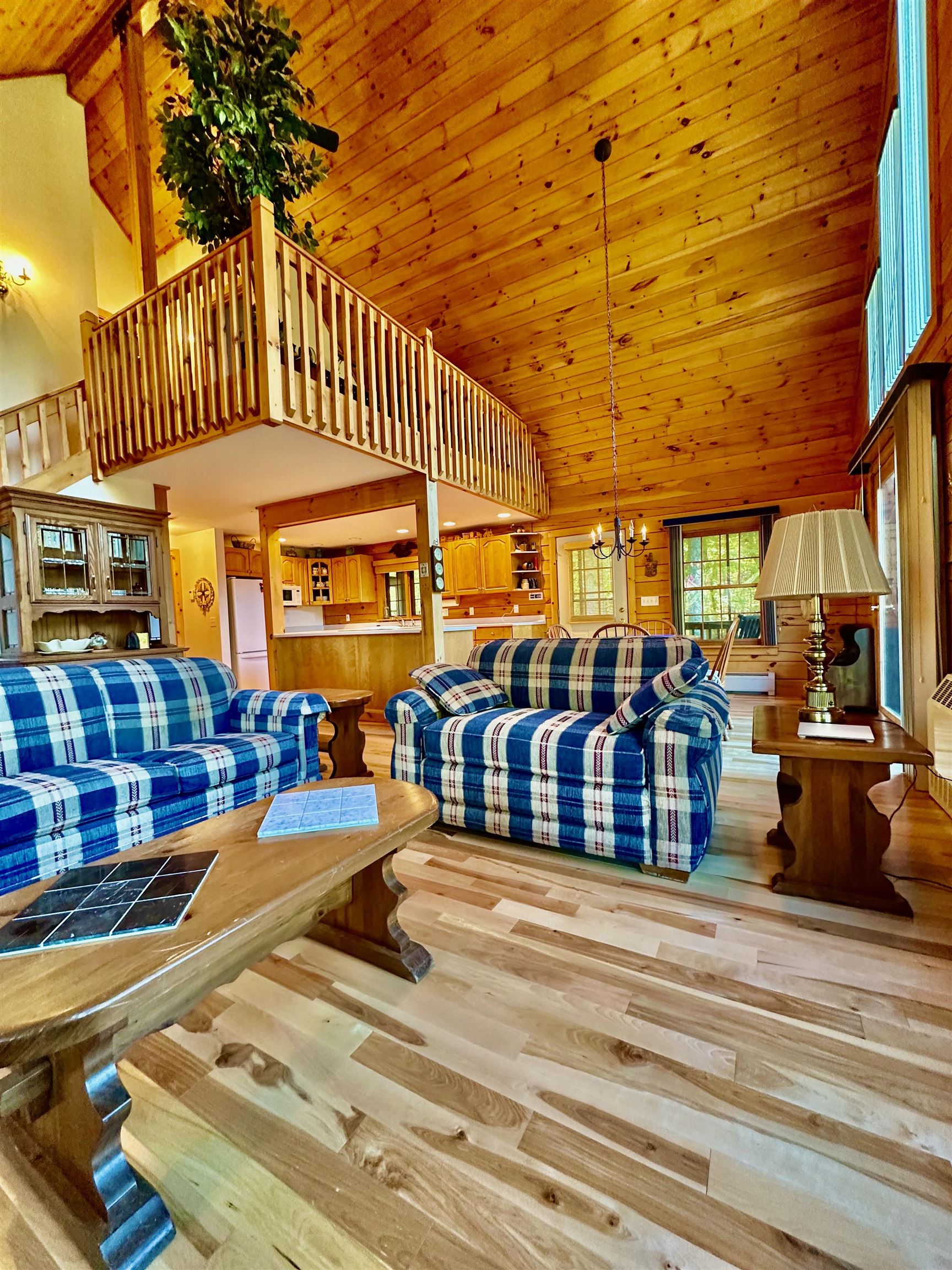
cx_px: 476
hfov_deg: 85.7
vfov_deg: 102.1
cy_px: 635
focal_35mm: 14
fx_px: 513
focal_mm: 2.22
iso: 320
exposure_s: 1/60
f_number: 2.2
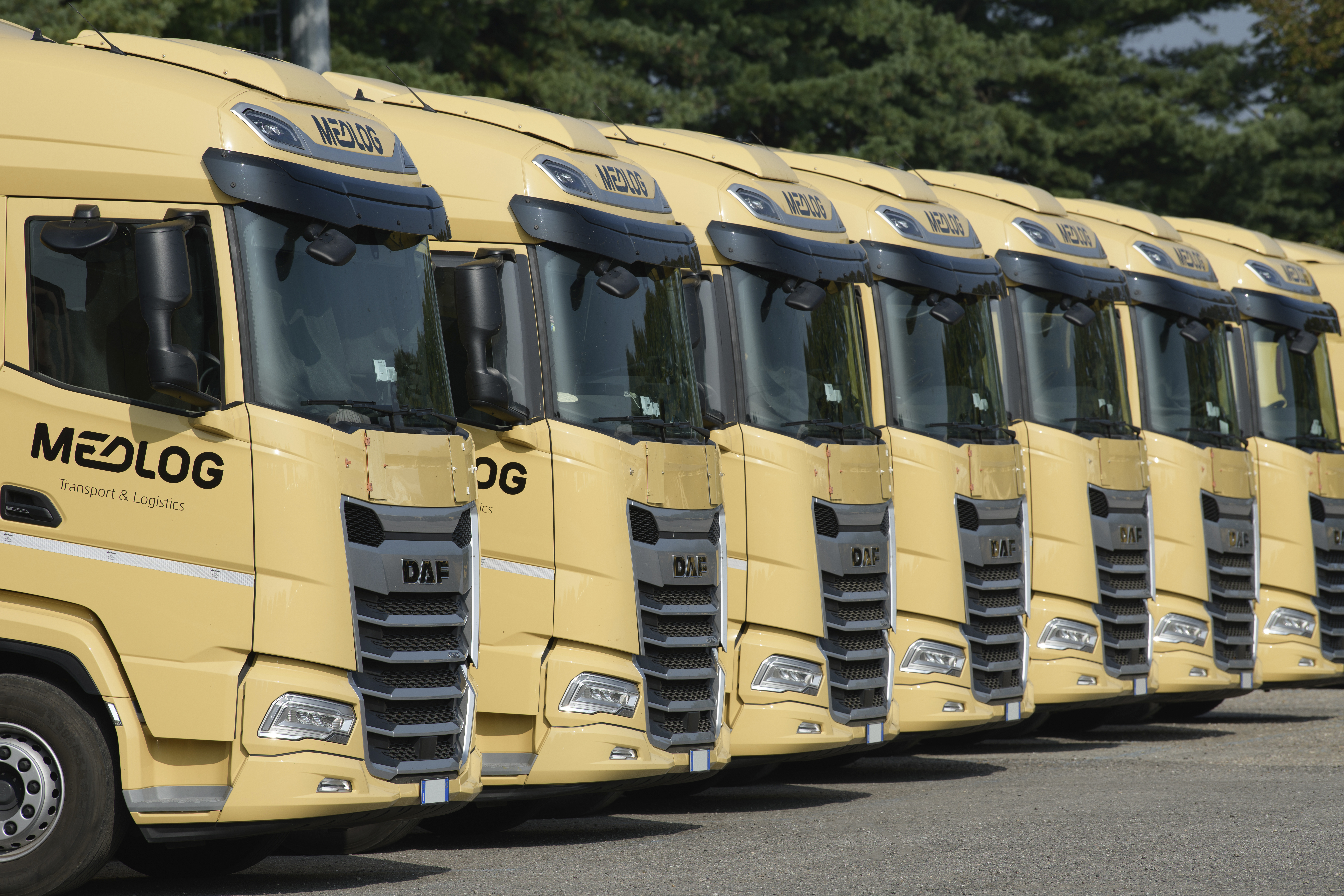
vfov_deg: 6.9
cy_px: 448
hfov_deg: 10.3
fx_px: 7466
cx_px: 672
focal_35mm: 200
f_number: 6.3
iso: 64
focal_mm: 200
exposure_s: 1/400
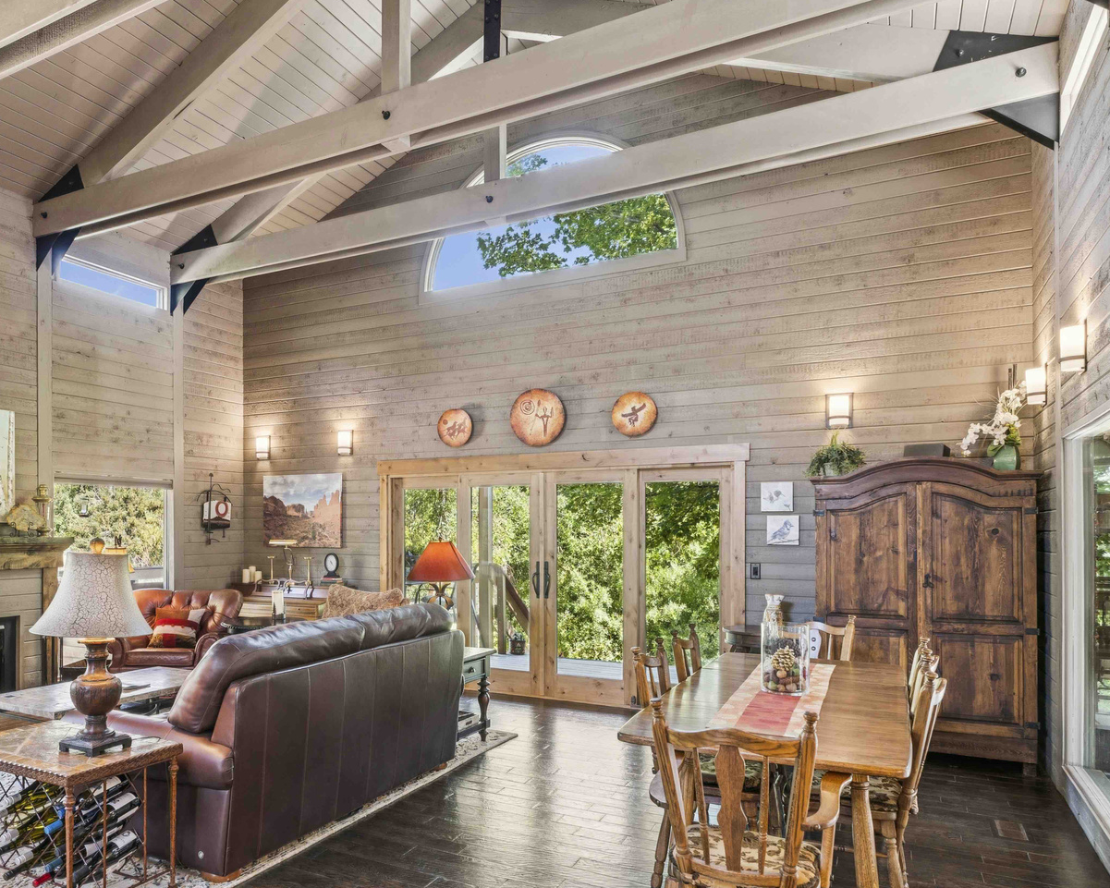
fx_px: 820
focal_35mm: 25
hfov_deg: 66.9
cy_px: 531
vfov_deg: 56.5
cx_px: 399
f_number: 7.1
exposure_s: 1/15
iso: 500
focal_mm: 15.6
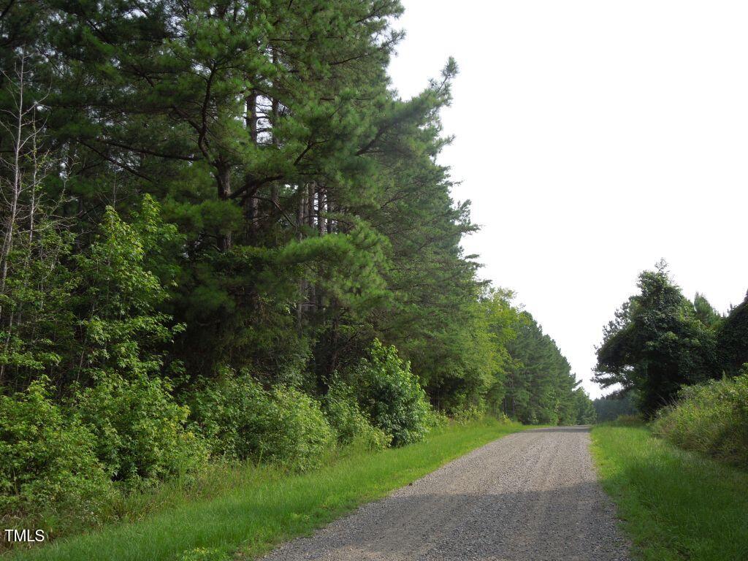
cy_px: 280
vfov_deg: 40.7
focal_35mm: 35
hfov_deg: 52.6
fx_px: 756
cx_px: 374
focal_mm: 6.3
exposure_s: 1/500
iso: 100
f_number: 3.7
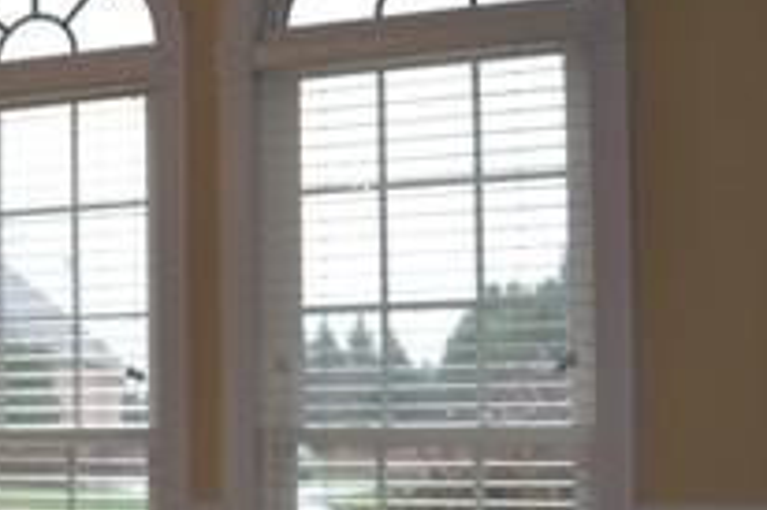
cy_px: 329
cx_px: -209
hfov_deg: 22.0
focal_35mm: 84
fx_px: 1788
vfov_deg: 16.2
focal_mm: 18
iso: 360
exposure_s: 1/125
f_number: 3.5
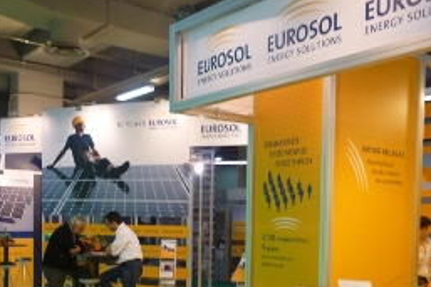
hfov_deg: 44.5
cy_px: 247
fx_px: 526
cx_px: 214
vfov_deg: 29.5
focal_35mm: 44
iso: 100
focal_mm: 5.5
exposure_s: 1/30
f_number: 2.8
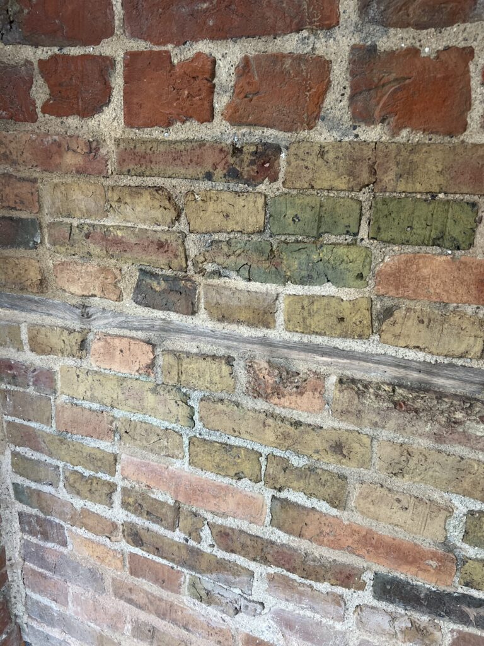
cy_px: 323
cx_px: 242
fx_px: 485
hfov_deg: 53.1
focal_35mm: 26
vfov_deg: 67.3
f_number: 1.5
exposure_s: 1/108
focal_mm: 5.7
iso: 125
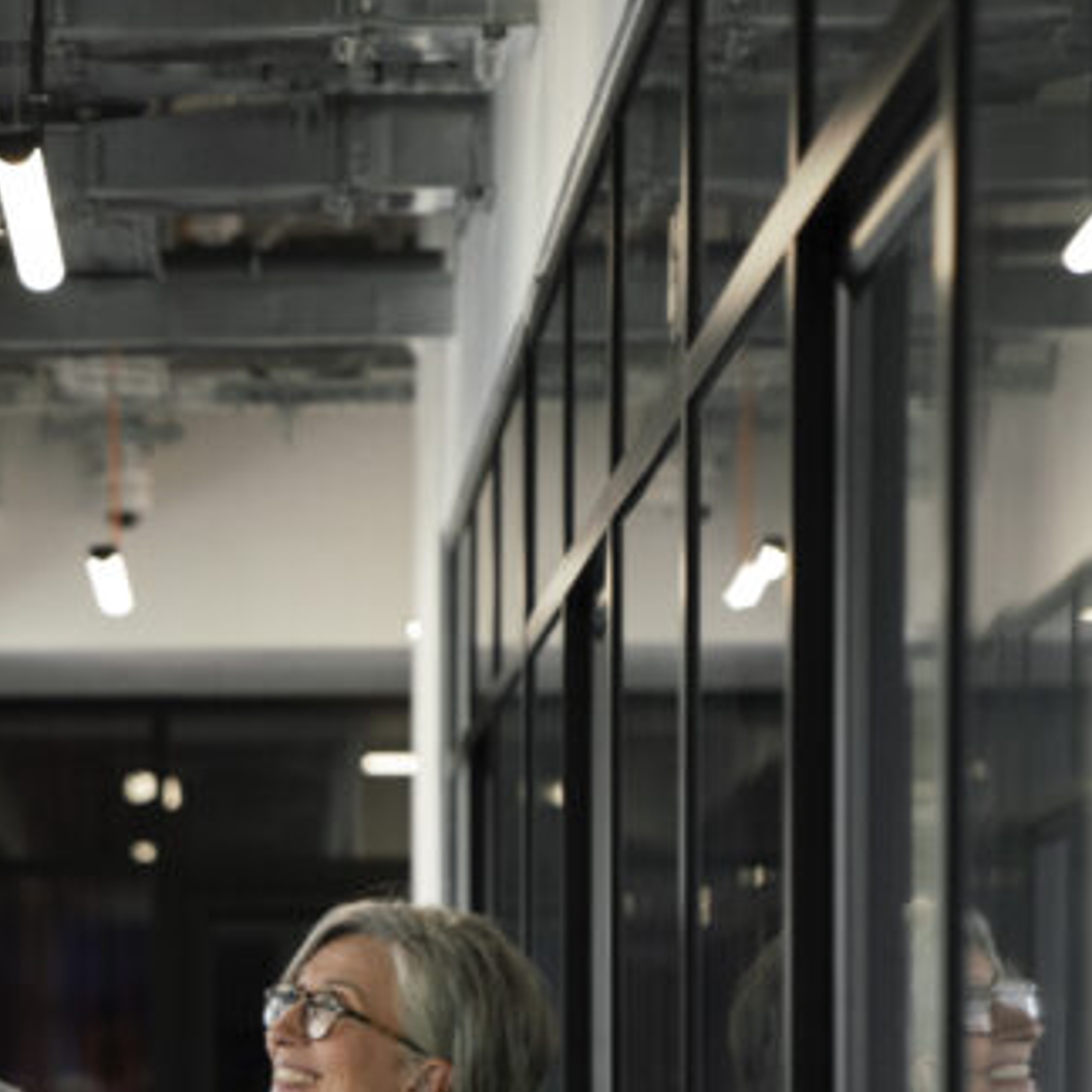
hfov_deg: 9.3
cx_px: 66
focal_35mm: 188
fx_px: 6710
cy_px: 1389
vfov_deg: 9.2
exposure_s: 1/250
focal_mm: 70
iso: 1000
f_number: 2.8
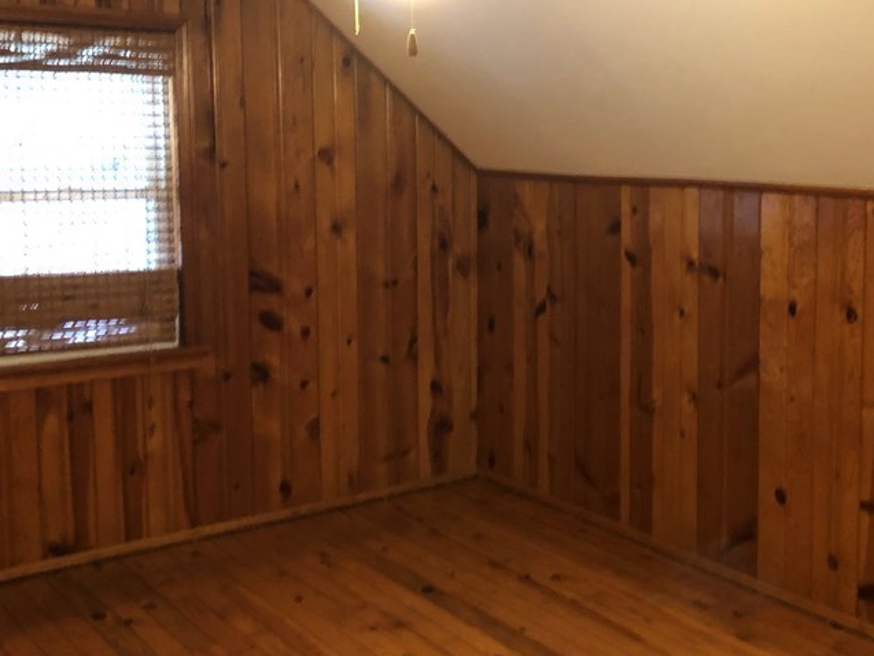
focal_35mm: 45
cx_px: 584
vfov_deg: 32.1
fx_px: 1136
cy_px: 257
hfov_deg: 41.5
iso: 80
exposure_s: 1/5
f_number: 1.8
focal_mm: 3.99
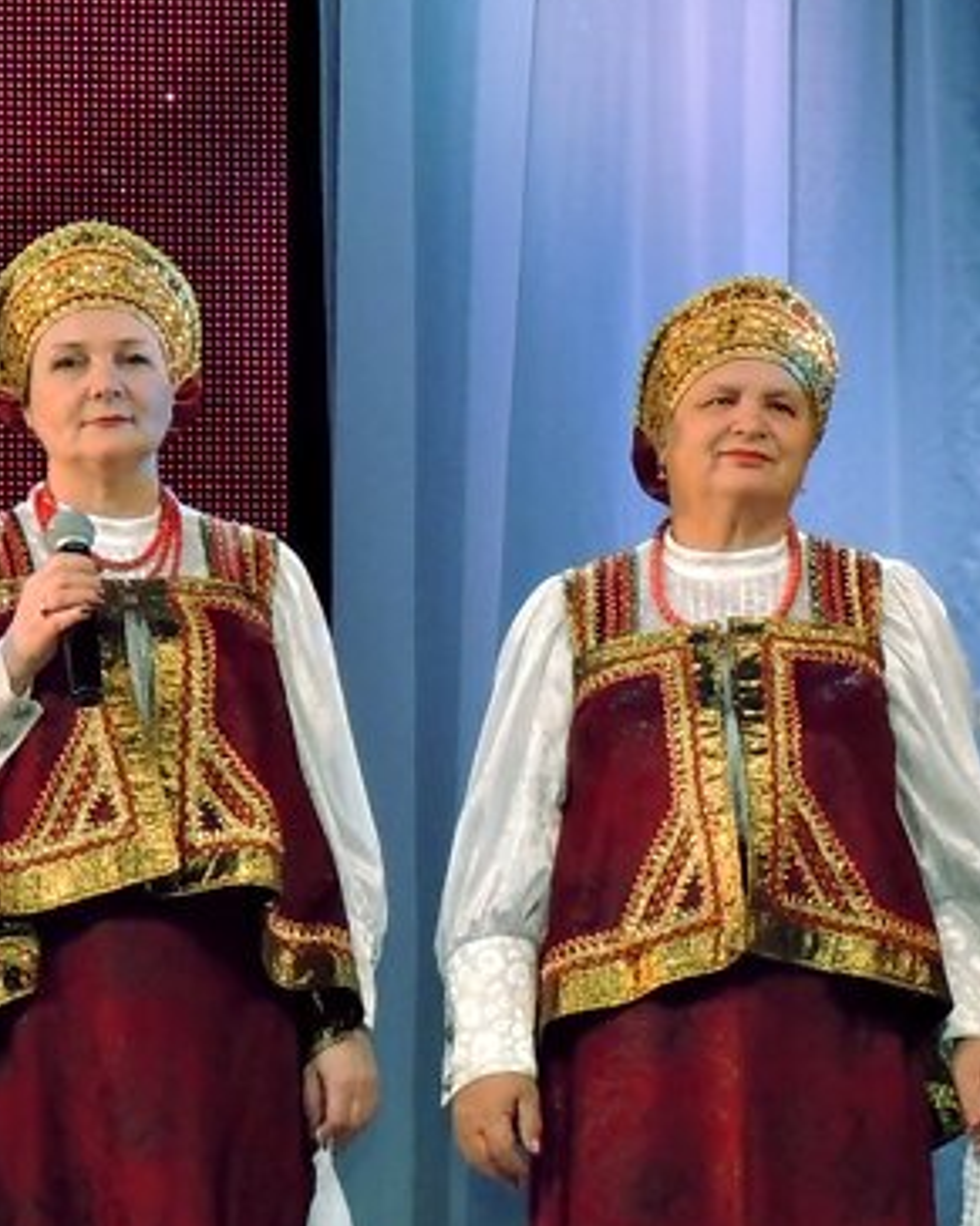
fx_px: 7798
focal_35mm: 215
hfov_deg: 7.1
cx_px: -113
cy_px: 625
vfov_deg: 9.0
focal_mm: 13.3
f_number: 4.9
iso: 400
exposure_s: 1/60
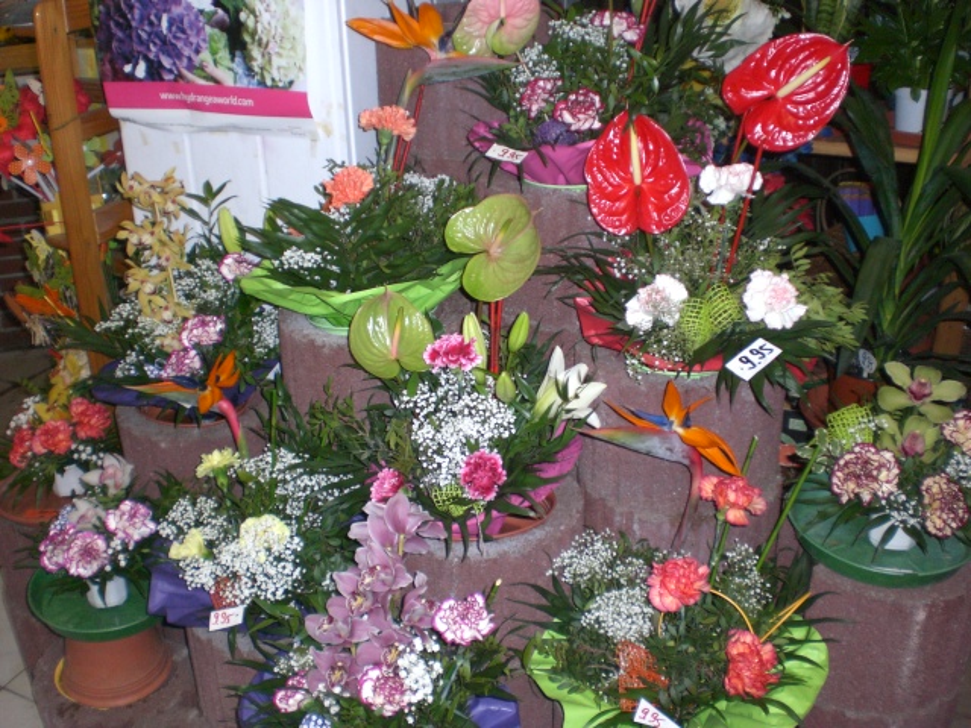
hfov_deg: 49.0
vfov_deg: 37.7
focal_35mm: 38
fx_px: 1066
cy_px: 364
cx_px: 486
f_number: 3.1
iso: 200
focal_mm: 6.3
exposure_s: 1/60
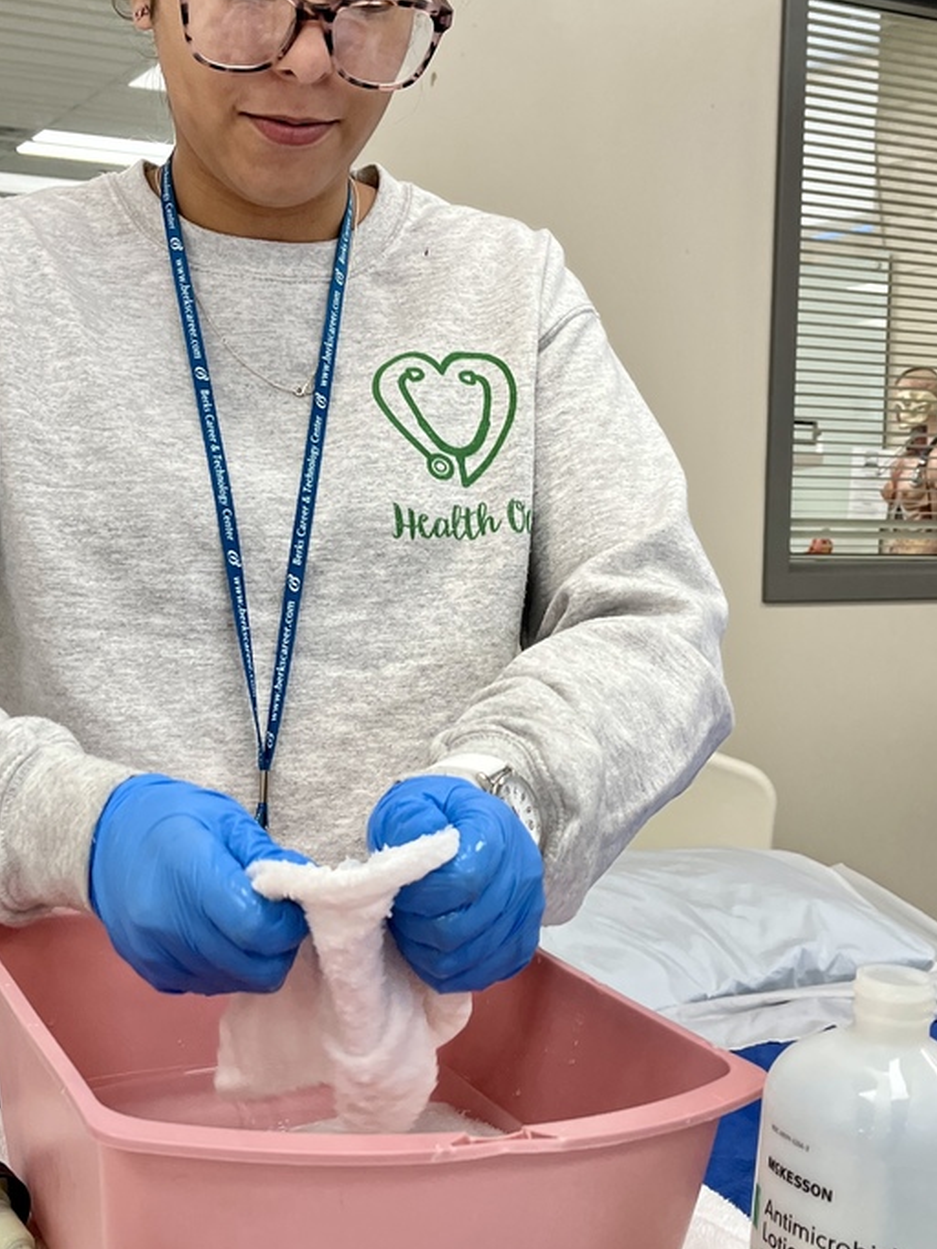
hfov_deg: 36.6
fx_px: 1408
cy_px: 598
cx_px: 366
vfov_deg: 47.9
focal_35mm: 39
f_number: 1.6
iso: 80
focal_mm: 5.1
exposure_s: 1/120
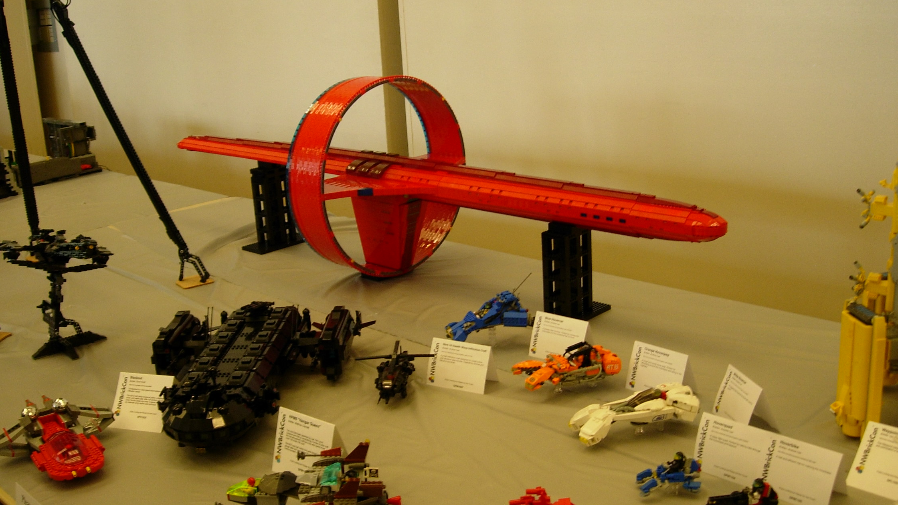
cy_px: 258
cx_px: 453
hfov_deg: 48.4
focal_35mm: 42
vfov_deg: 28.3
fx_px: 1000
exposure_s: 1/36.9
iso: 79
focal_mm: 7.8
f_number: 2.8
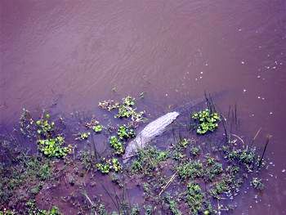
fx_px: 943
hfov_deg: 17.3
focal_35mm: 114
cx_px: 143
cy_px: 108
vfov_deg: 13.0
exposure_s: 1/200
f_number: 5.2
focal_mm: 18.6
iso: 50
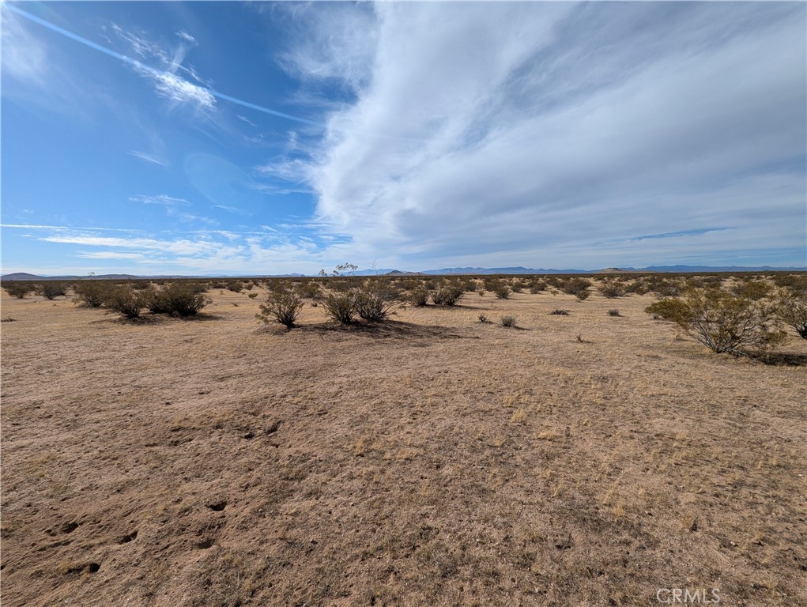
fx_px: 303
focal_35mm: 13
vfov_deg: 90.0
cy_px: 304
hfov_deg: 106.1
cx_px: 404
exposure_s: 1/2564
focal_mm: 1.95
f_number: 2.2
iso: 45
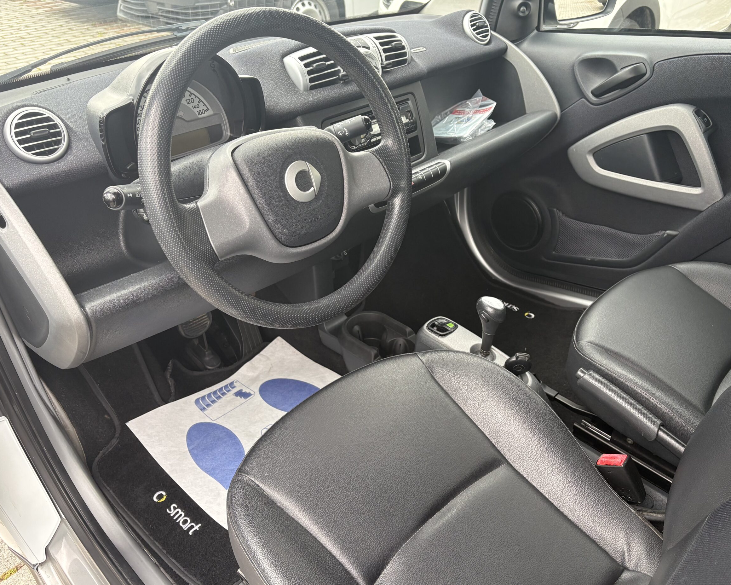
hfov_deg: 62.1
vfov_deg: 51.5
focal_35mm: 28
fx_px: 606
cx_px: 390
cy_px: 299
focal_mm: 5.96
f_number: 1.6
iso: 125
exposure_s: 1/70
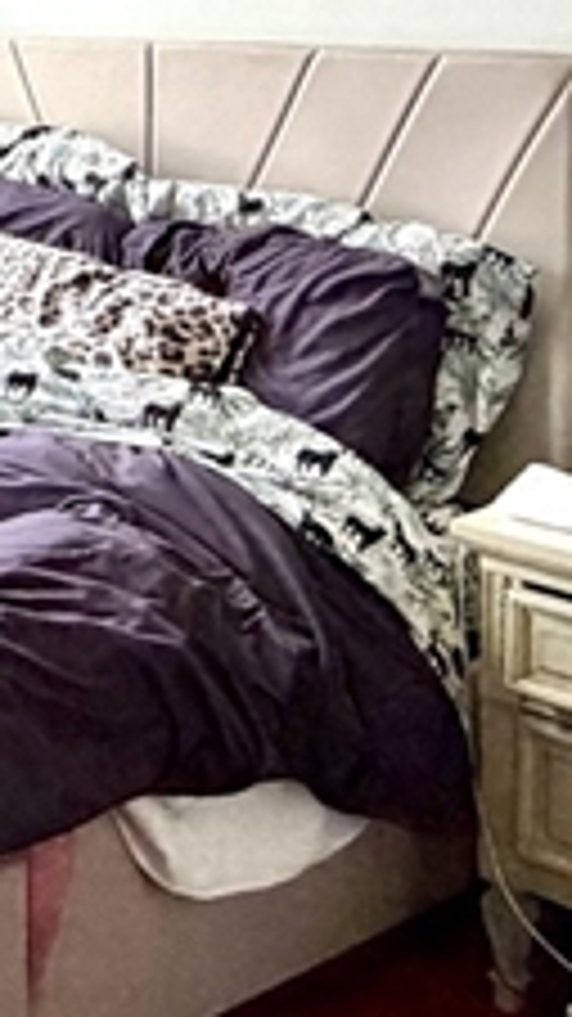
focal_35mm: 69
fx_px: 1862
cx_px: -378
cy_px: 40
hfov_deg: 15.6
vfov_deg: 28.9
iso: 320
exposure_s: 1/99
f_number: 2.2
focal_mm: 2.22
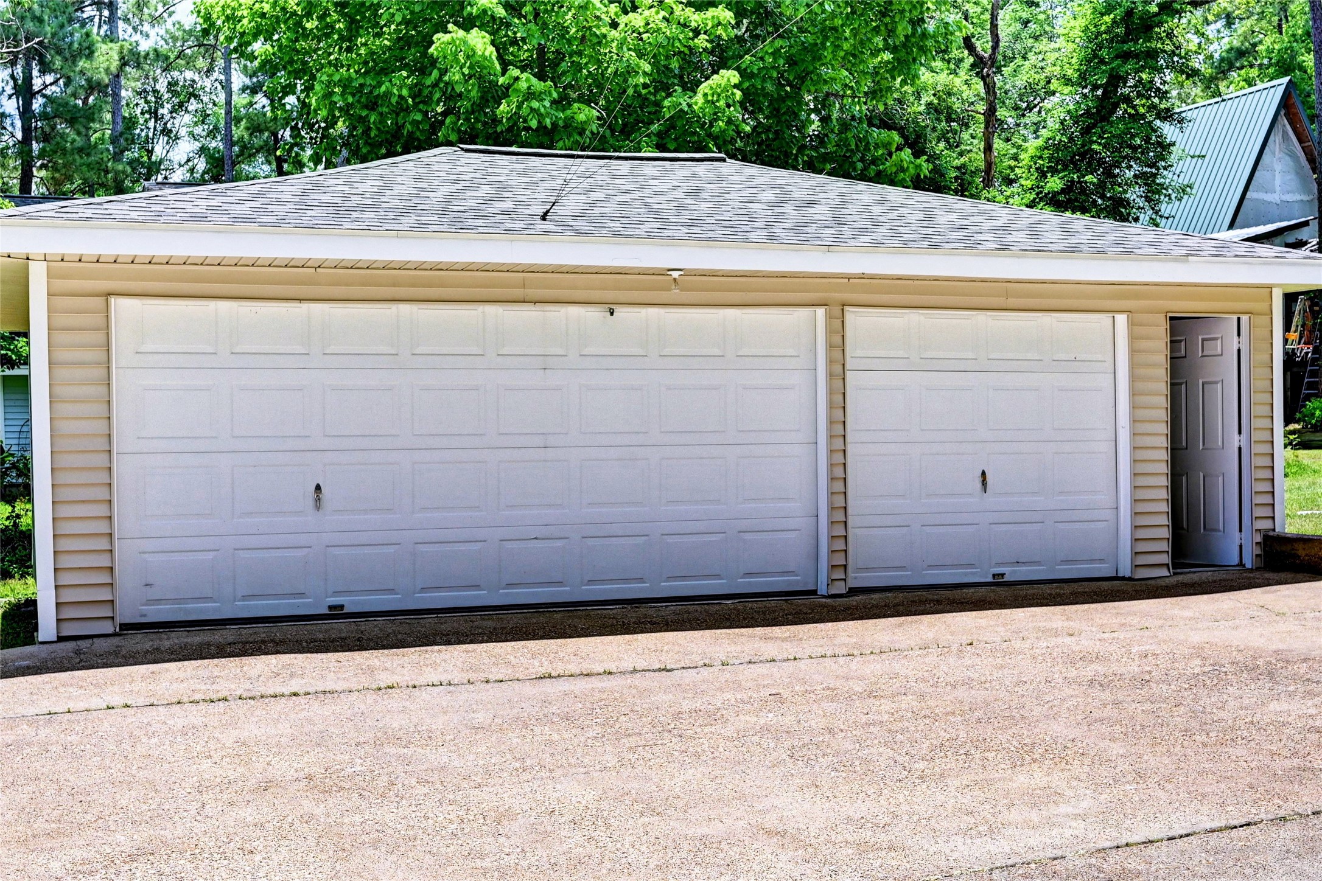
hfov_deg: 43.6
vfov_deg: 29.9
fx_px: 1652
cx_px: 661
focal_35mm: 45
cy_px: 440
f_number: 8
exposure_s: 1/640
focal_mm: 30
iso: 400
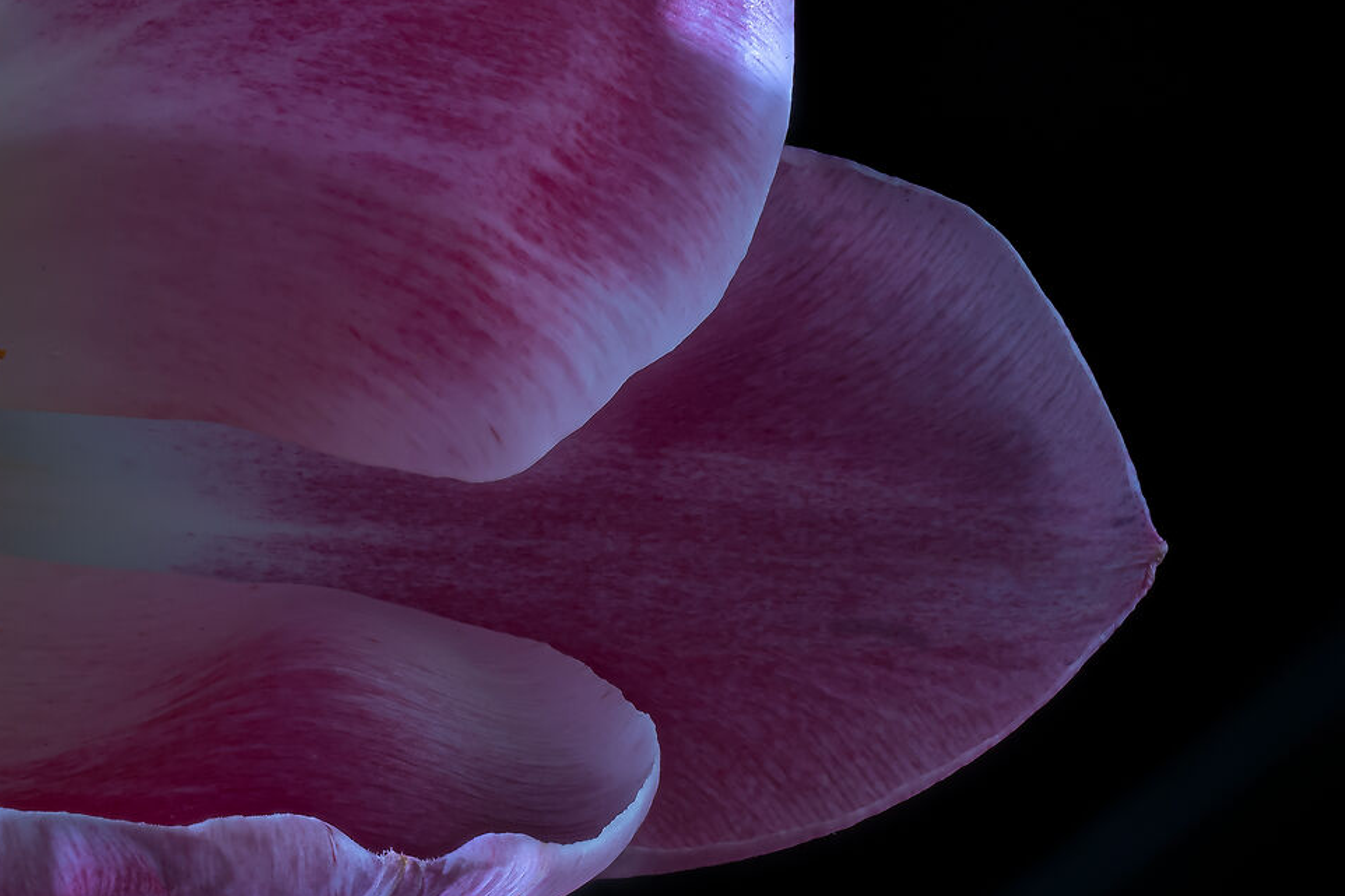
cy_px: 84
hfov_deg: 7.8
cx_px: -53
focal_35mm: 262
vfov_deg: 5.2
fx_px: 9786
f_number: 14
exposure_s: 1/2.5
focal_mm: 105
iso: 100
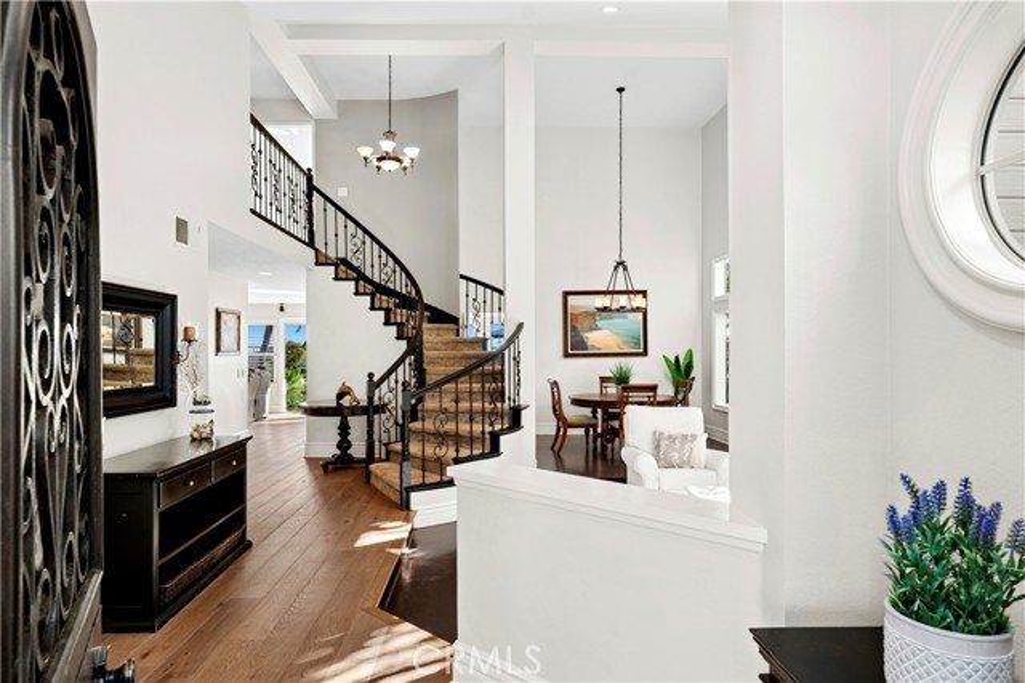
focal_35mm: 21
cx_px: 512
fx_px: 598
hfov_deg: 81.2
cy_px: 342
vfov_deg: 59.4
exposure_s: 1/15
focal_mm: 21
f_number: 9
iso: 200
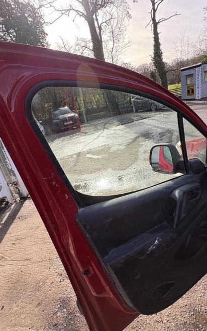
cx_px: 113
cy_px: 166
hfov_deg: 59.6
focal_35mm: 20
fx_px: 180
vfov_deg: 85.0
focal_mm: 2.22
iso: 40
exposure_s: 1/476
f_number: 2.2
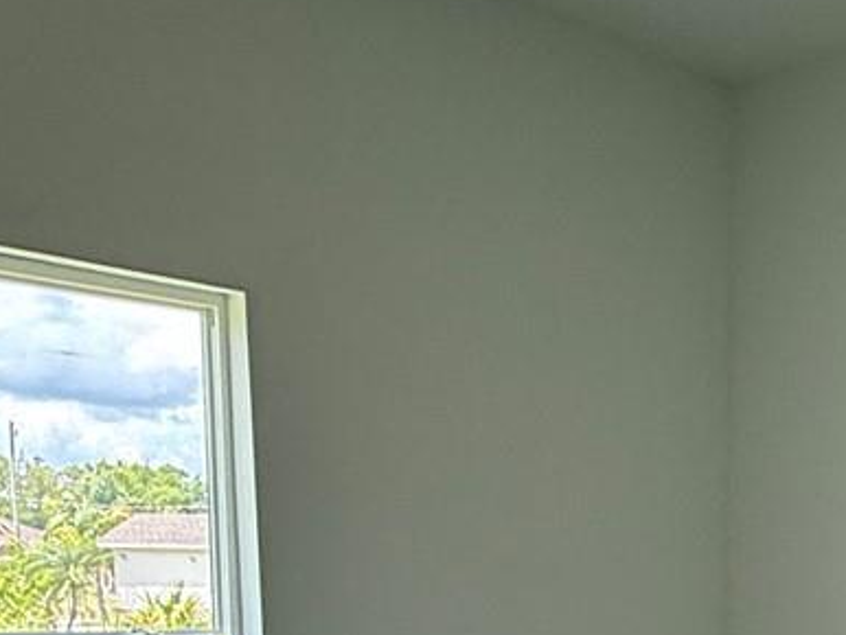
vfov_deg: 22.6
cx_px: 798
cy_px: 826
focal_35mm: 58
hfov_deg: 31.3
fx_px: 1418
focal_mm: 2.22
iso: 80
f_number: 2.2
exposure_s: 1/120
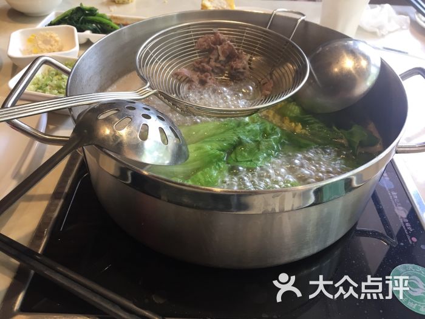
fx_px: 356
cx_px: 212
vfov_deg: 48.2
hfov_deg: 61.7
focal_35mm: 29
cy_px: 160
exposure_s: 1/33
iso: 50
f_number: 2.2
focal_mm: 4.15
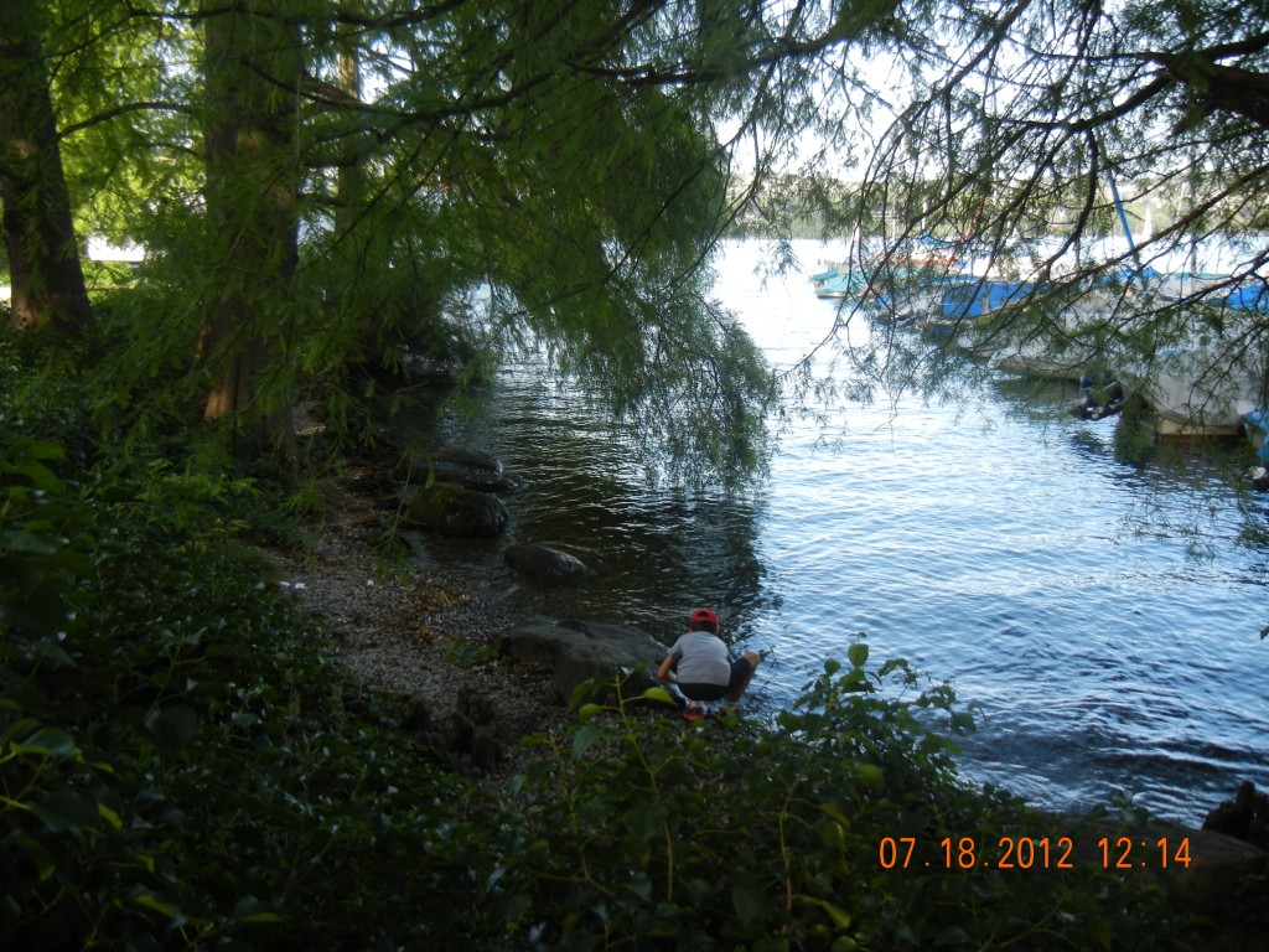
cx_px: 634
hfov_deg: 60.0
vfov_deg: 46.8
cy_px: 476
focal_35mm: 30
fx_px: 1100
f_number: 3.5
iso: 160
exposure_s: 1/157
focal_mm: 5.4
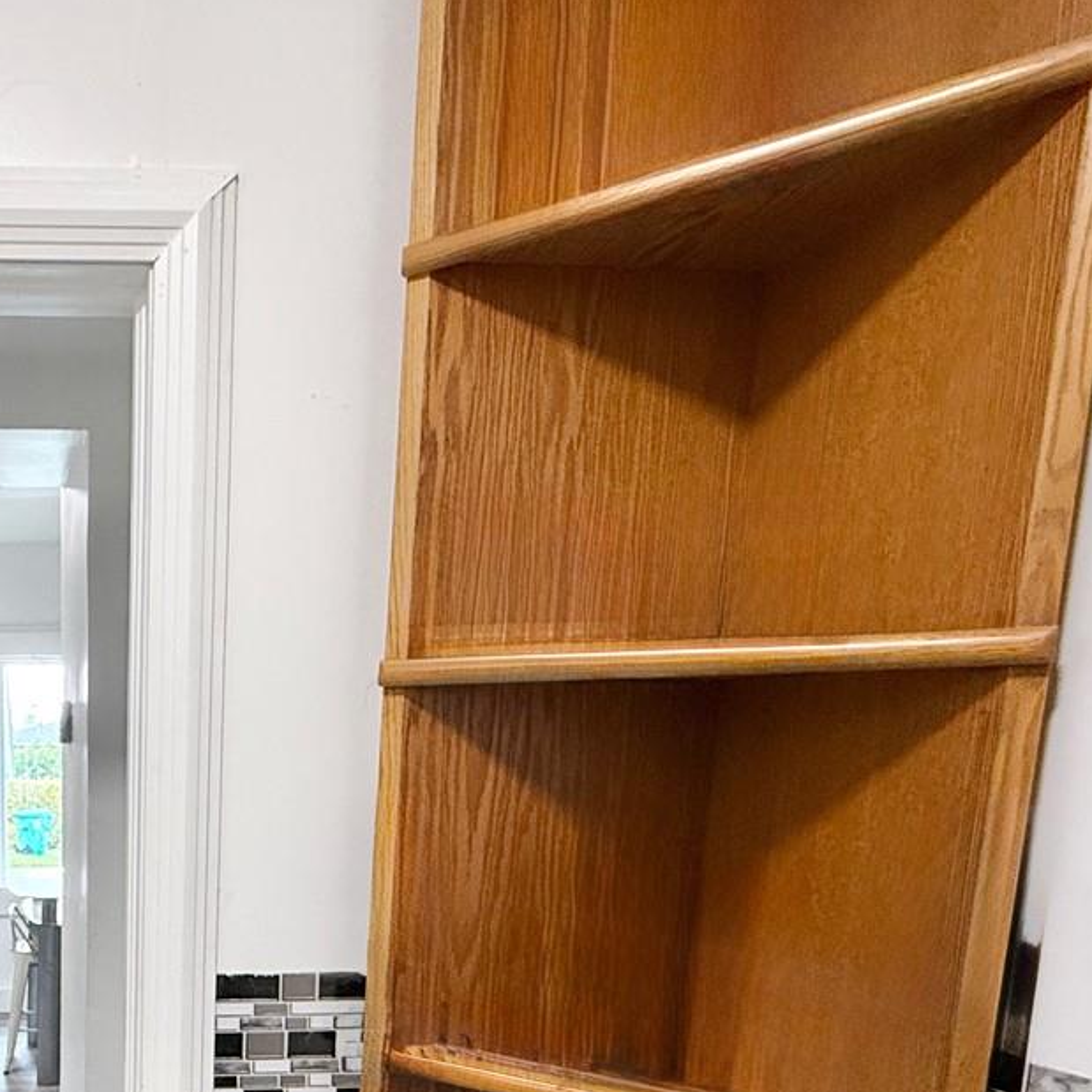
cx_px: 28
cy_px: 935
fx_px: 1142
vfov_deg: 47.1
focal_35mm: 32
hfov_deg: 44.4
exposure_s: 1/120
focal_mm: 2.22
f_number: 2.2
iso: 250
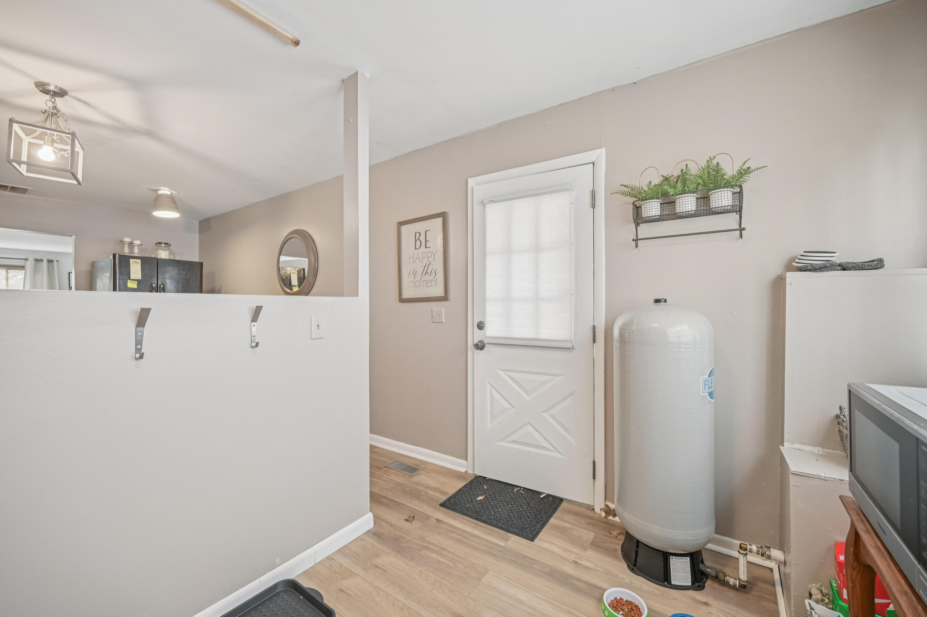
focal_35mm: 14
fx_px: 360
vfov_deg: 81.1
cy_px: 308
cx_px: 464
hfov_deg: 104.3
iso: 400
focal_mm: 14
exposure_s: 1/15
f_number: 4
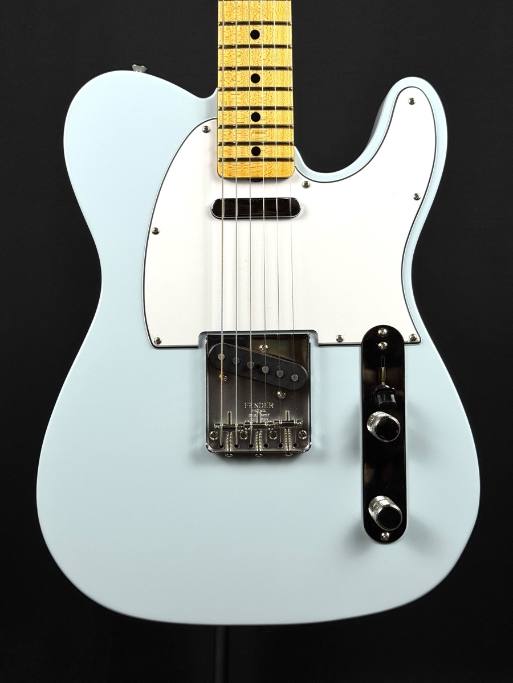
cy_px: 342
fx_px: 948
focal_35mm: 48
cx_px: 256
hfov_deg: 30.3
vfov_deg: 39.7
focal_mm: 6.76
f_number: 1.78
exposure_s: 1/436
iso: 64
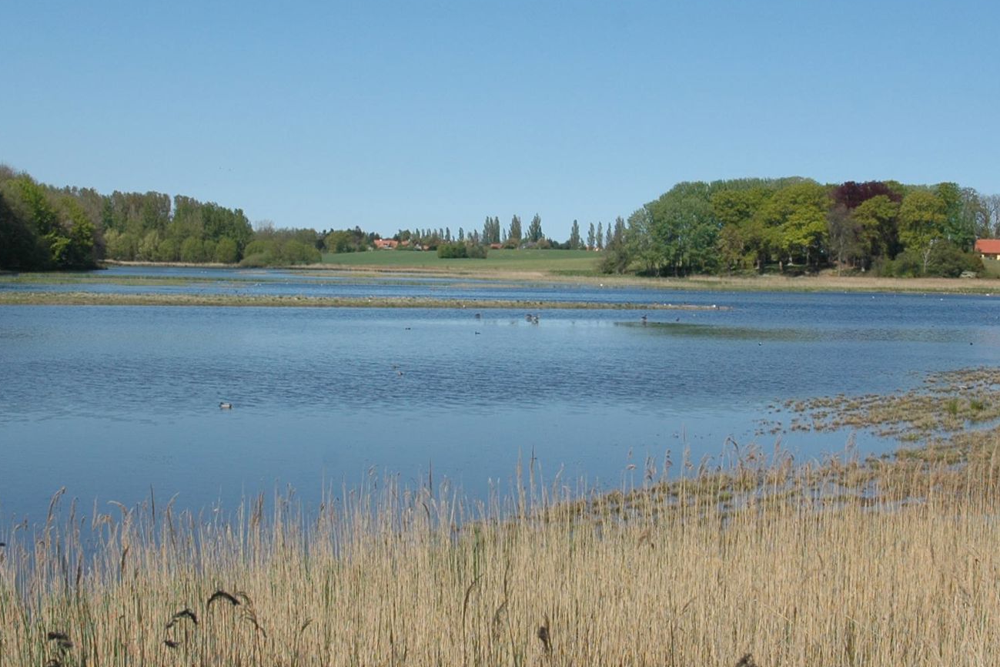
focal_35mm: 60
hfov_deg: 33.4
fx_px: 1667
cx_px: 490
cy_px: 199
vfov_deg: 22.5
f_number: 10
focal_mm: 20
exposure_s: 1/400
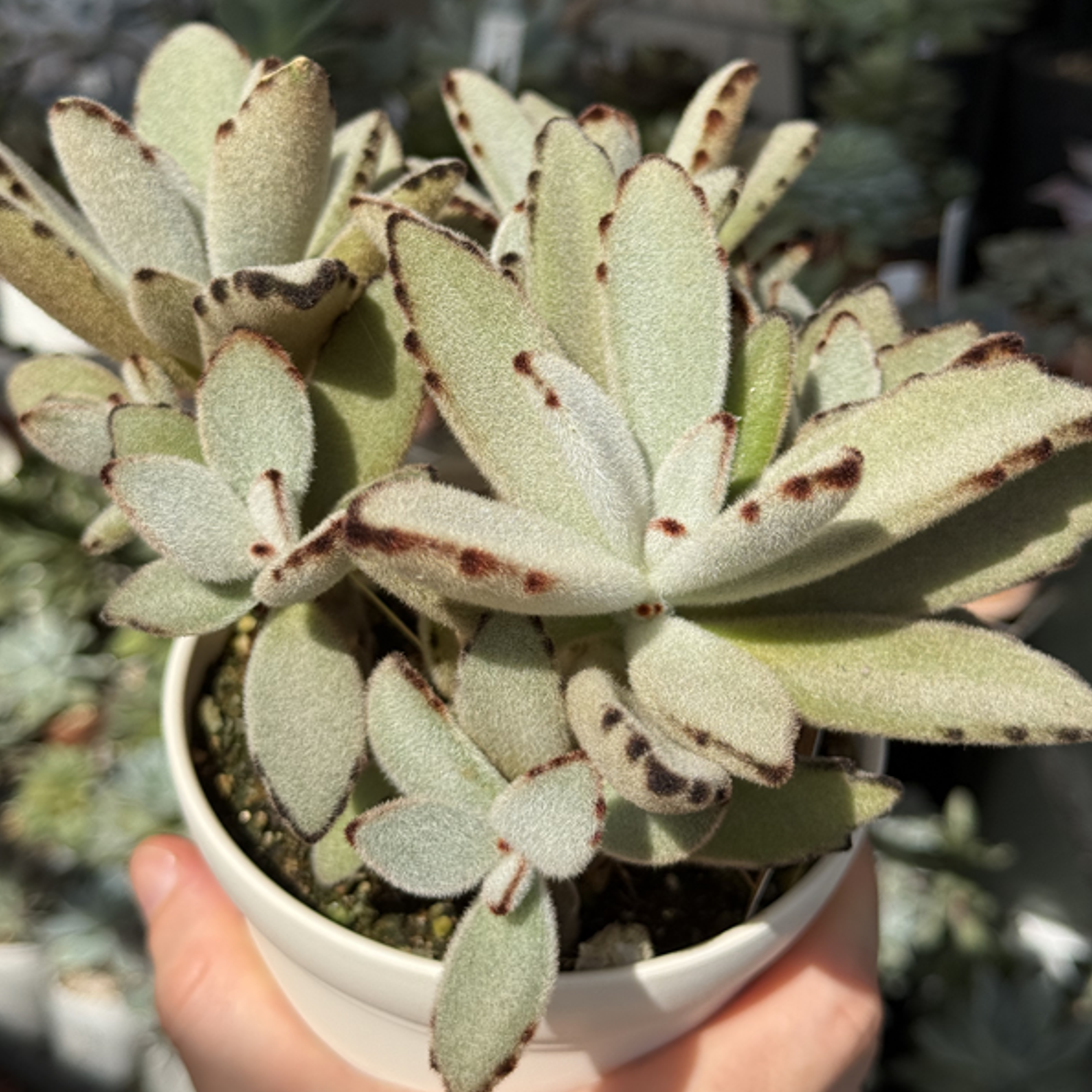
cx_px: 543
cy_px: 464
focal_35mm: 57
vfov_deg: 30.0
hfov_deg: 30.0
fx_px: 2034
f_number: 1.78
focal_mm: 6.76
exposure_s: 1/4329
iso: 64
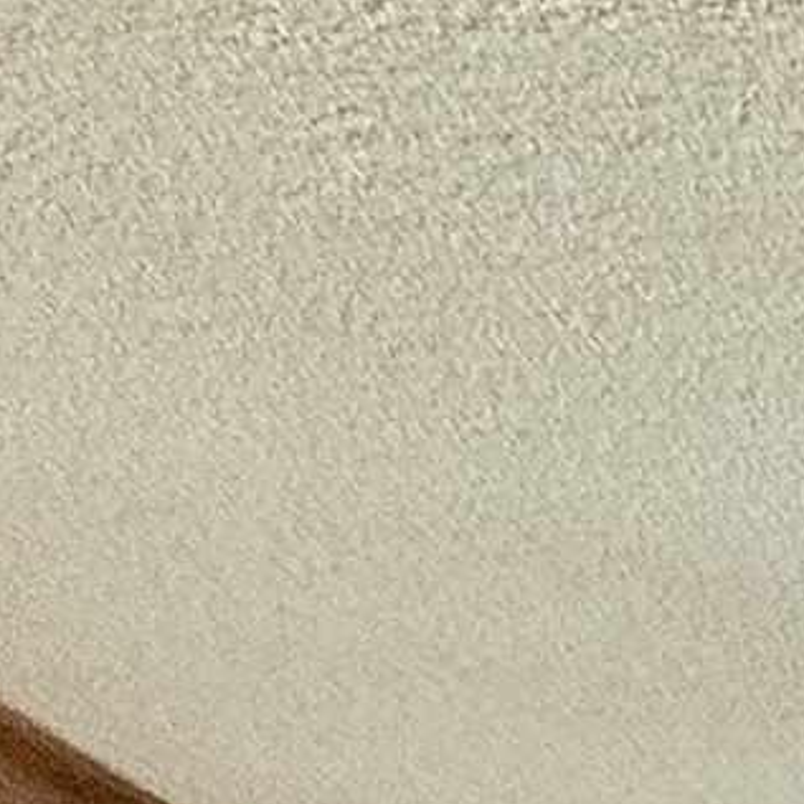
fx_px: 3153
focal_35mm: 120
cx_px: 2813
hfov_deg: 9.2
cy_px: 2508
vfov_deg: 10.1
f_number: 2.2
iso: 320
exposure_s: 1/60
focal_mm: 2.22
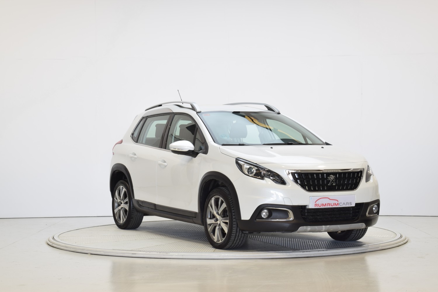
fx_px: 876
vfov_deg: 18.9
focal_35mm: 72
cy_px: 146
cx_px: 219
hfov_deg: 28.1
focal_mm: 48
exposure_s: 1/6
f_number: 10
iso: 100
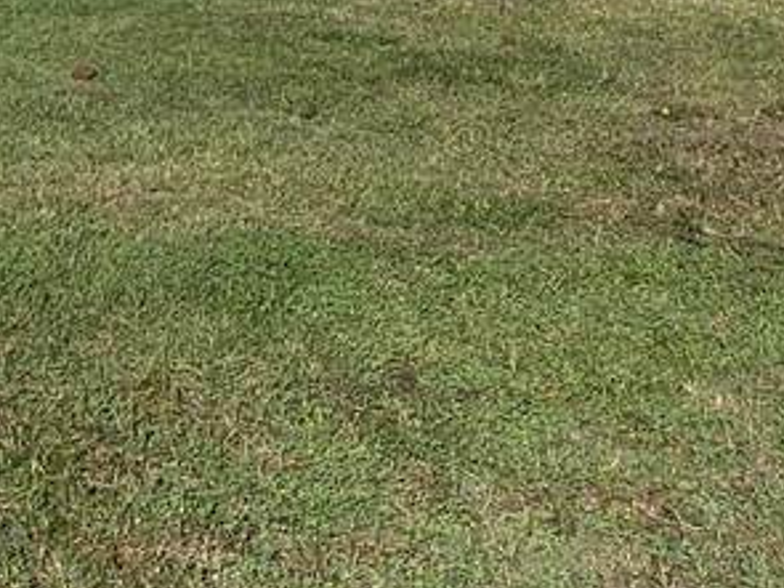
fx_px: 2558
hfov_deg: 16.2
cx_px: -308
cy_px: -495
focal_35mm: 113
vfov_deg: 12.0
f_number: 1.8
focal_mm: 4.25
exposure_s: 1/3521
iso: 25
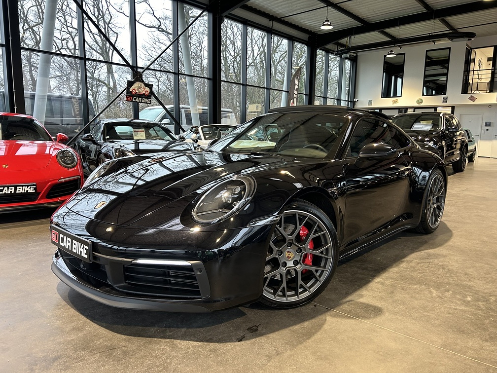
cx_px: 248
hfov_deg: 67.3
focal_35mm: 26
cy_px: 186
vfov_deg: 53.1
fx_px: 373
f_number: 1.5
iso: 125
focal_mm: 5.7
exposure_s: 1/50
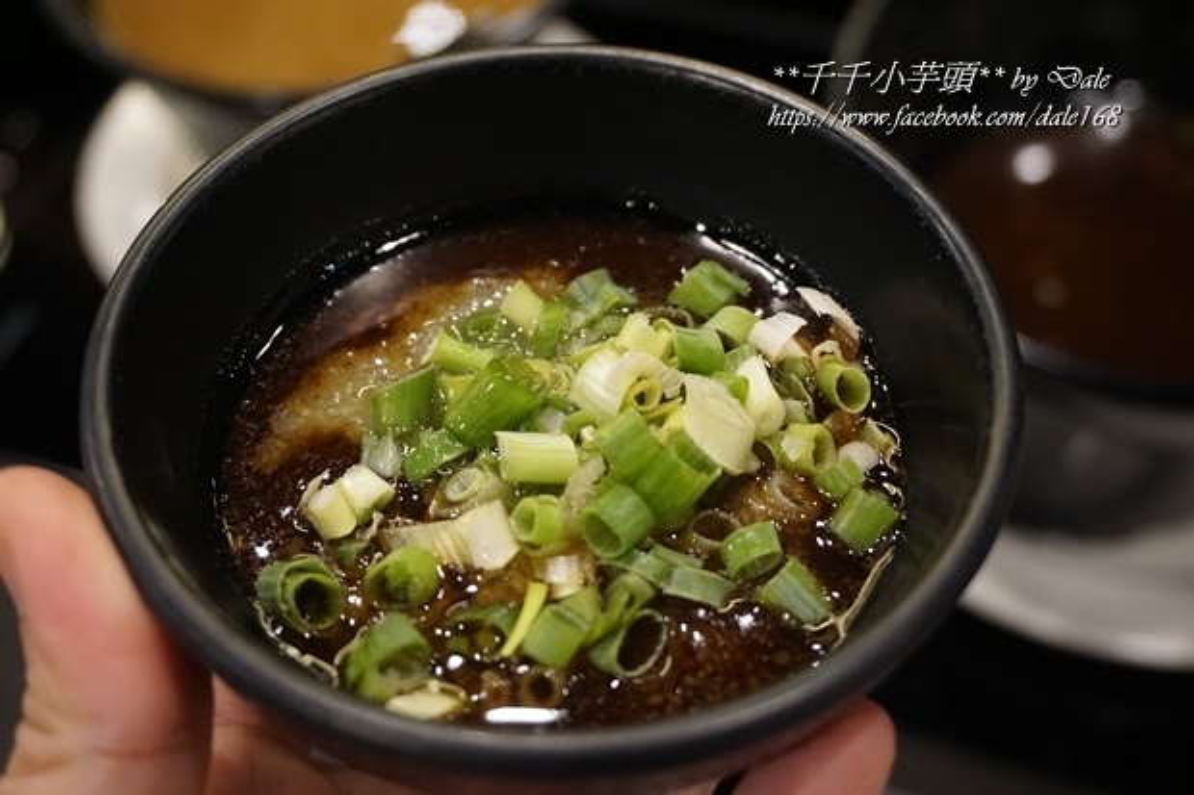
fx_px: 1542
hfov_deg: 42.3
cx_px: 597
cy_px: 398
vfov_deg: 28.9
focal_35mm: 46
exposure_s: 1/60
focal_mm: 31
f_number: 5
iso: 3200
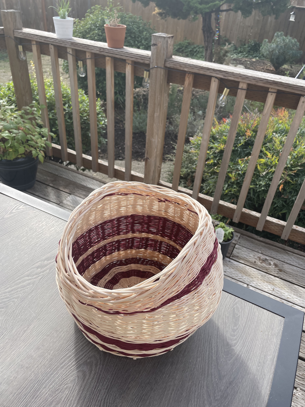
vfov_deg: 67.3
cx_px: 152
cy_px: 204
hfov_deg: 53.1
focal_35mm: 26
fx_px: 305
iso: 32
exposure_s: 1/955
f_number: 1.6
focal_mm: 4.2
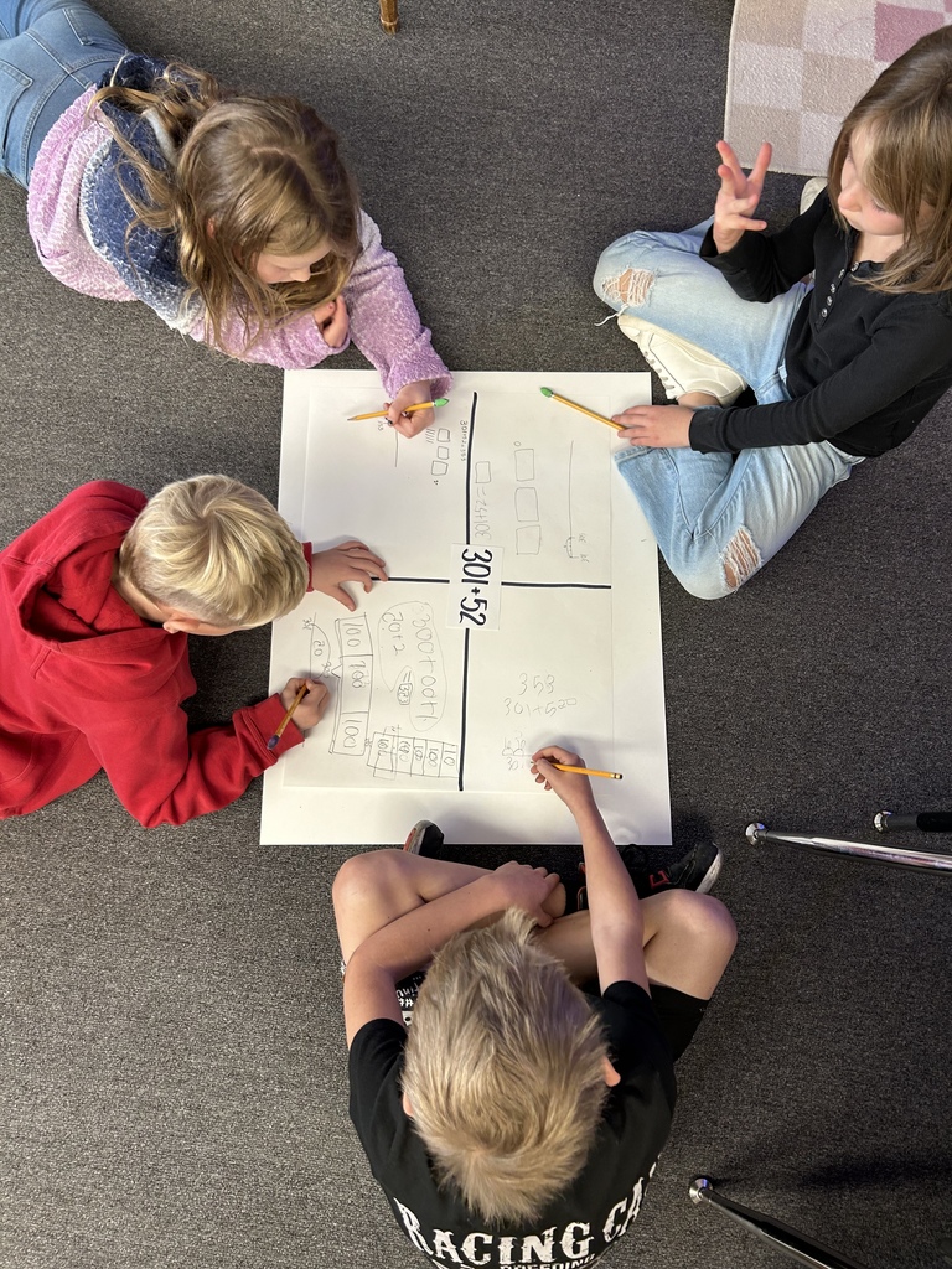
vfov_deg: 67.3
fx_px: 953
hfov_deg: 53.1
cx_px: 476
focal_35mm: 26
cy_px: 634
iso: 80
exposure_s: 1/60
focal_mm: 5.7
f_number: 1.5
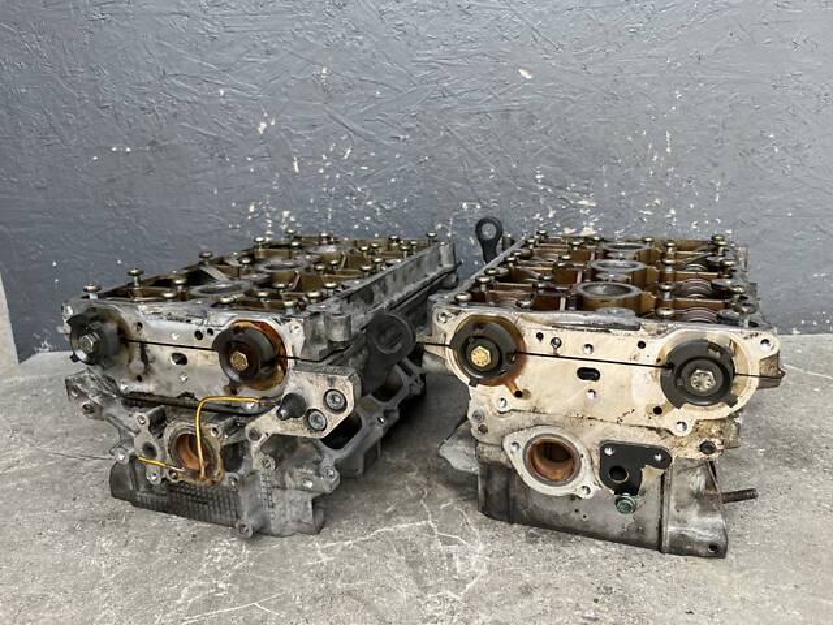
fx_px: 626
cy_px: 312
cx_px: 416
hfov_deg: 67.3
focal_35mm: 26
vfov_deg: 53.1
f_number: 1.6
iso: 40
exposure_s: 1/283
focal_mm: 5.1
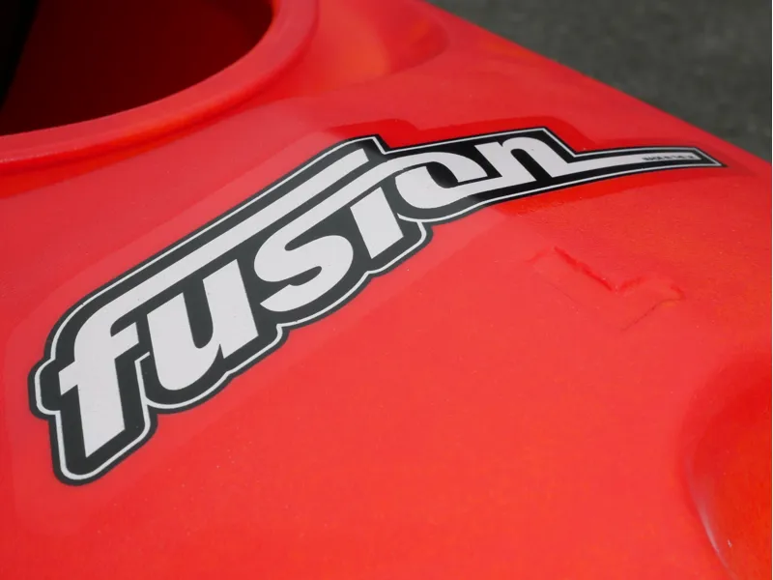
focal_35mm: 56
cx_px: 386
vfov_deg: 26.1
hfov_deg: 34.3
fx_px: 1251
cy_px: 290
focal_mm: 28
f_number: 10
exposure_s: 1/125
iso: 200
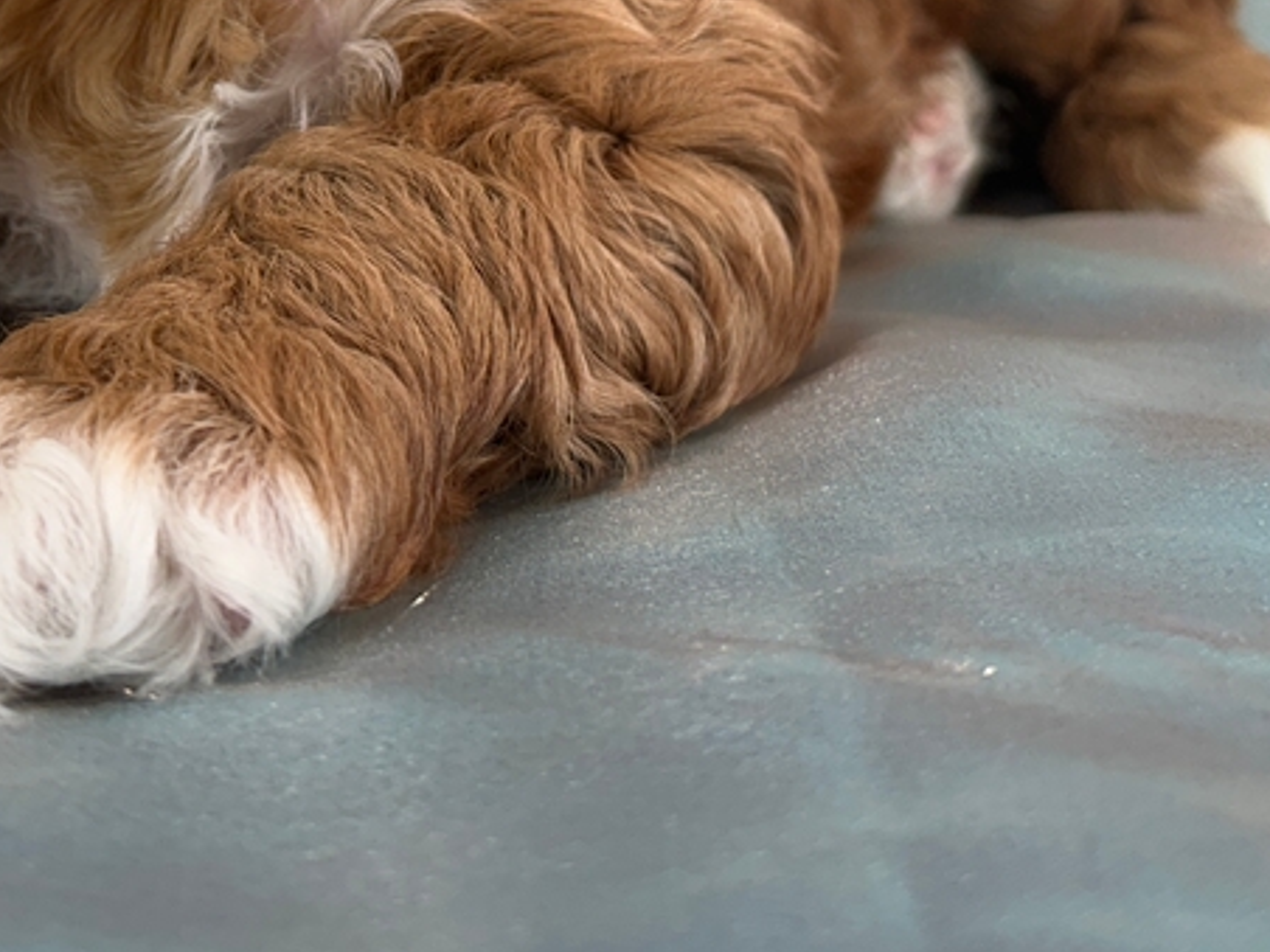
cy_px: -295
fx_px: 2531
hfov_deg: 27.7
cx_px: 273
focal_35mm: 69
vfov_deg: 19.6
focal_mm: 5.7
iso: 40
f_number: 1.5
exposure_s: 1/120
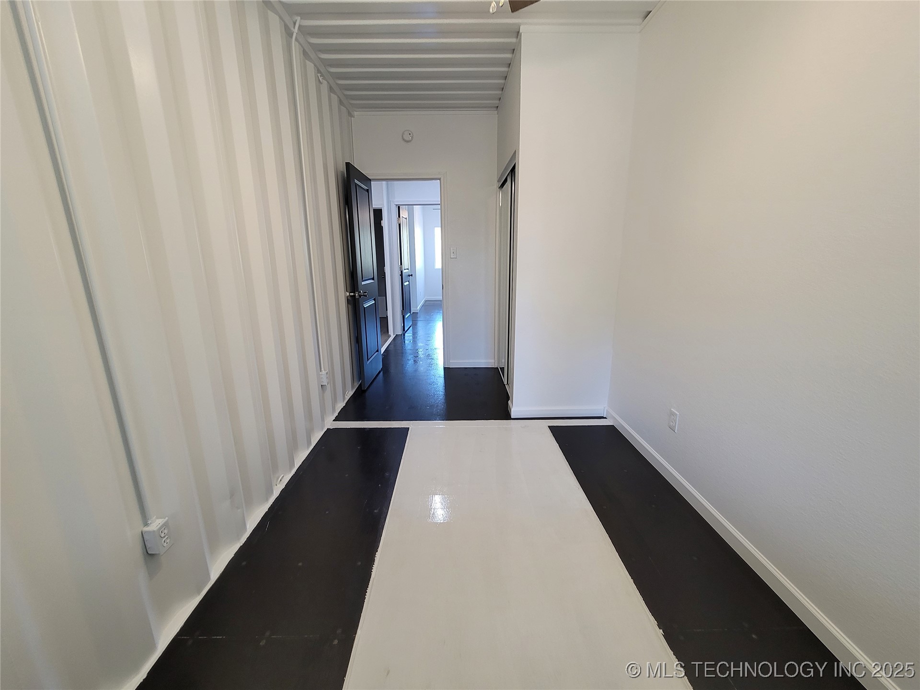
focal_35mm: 13
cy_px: 345
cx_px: 460
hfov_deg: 106.2
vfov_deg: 89.9
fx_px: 346
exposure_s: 1/60
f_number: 2.2
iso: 200
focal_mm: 2.2
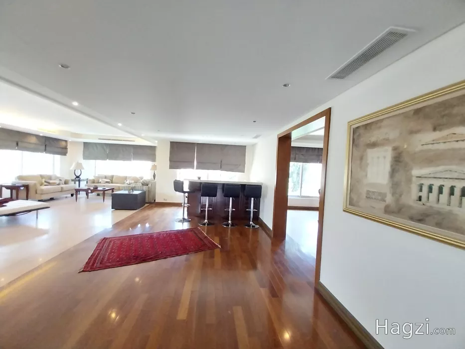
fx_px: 175
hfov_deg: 106.2
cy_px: 174
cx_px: 232
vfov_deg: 89.9
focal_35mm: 13
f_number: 2.2
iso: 250
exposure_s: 1/25
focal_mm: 1.3
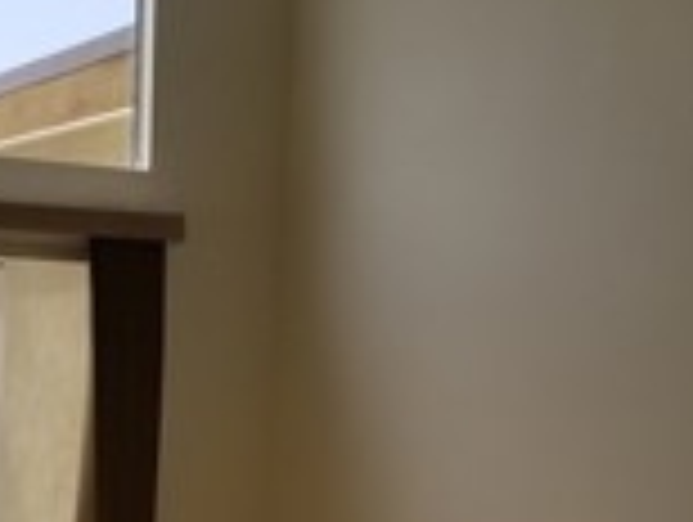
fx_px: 2165
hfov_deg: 18.2
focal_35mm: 108
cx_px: 256
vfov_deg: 13.2
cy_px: 706
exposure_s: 1/2008
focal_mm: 4.25
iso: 50
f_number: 1.7
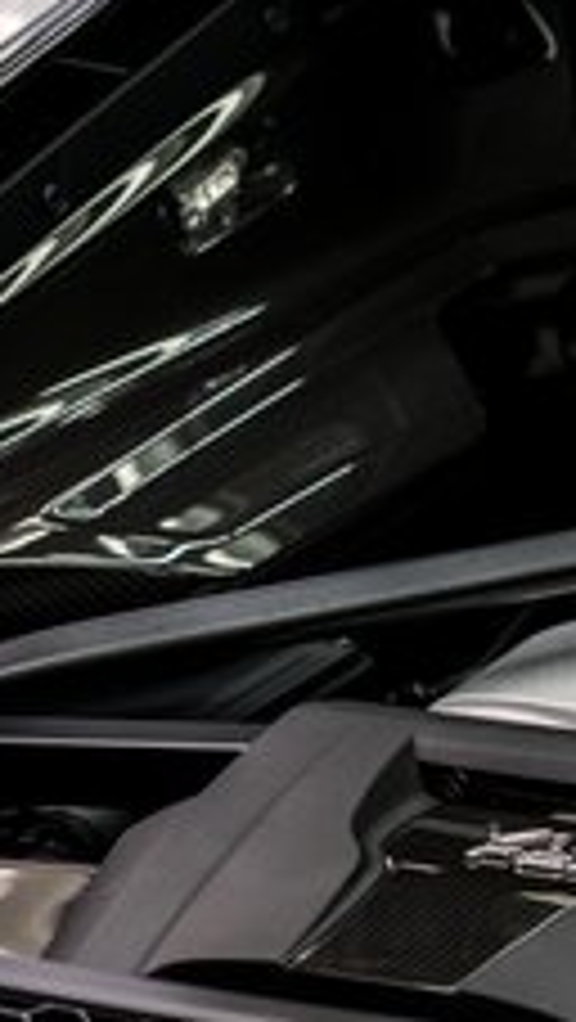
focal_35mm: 152
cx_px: 864
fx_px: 4120
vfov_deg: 14.1
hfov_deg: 7.8
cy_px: 797
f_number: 4
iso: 100
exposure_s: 1/40
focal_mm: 55
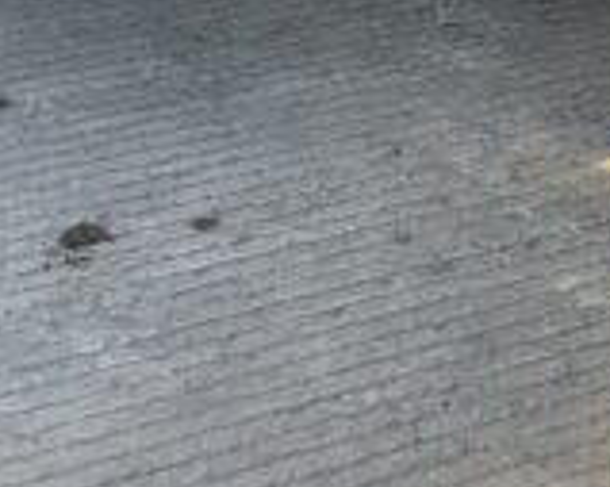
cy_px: -188
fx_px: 2057
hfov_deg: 16.0
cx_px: 790
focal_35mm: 114
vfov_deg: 13.0
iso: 16
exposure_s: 1/167
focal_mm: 3
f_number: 1.8
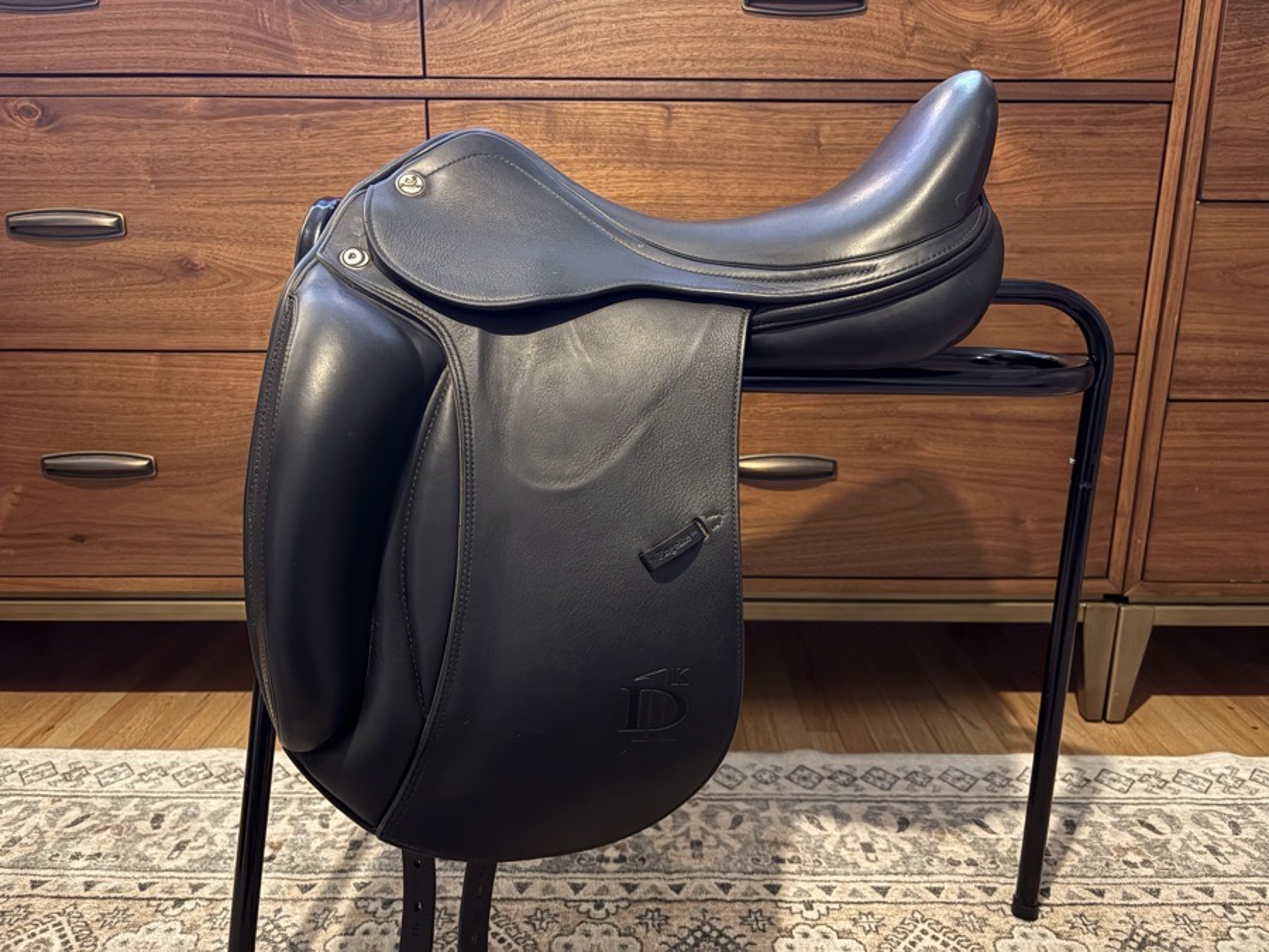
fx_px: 953
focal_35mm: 26
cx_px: 634
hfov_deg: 67.3
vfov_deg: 53.1
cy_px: 476
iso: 1000
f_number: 1.6
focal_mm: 5.96
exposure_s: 1/20
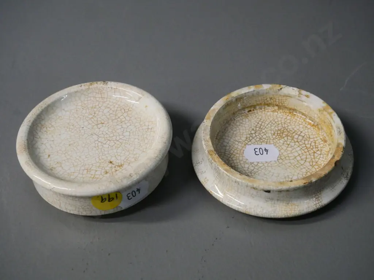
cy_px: 140
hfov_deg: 38.2
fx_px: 540
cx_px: 187
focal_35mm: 50
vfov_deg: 29.1
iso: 3200
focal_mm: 25
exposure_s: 1/125
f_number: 6.3
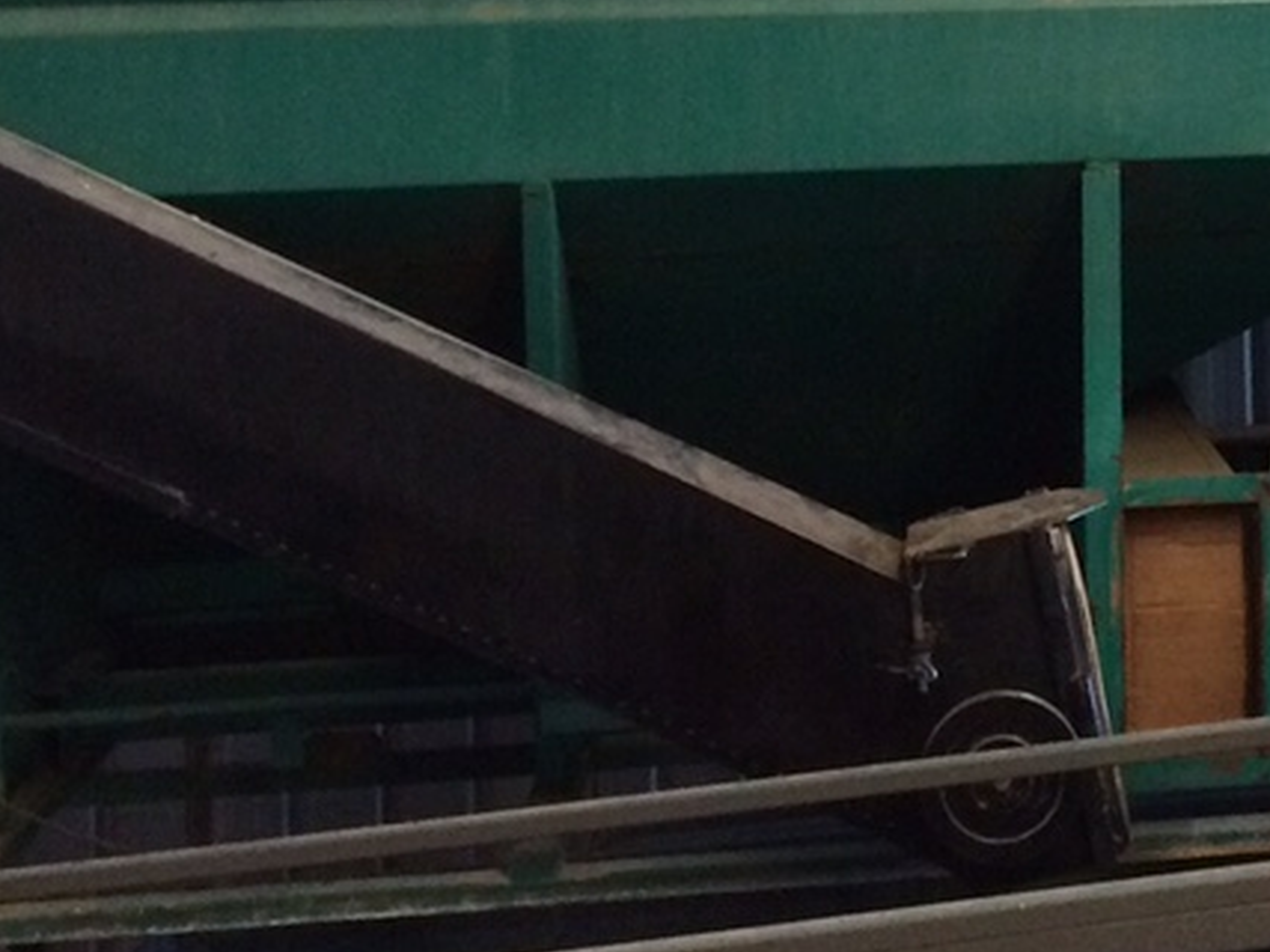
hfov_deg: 21.5
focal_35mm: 87
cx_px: 1350
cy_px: -259
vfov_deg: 16.1
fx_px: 3191
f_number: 2.2
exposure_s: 1/33
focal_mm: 4.15
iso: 250
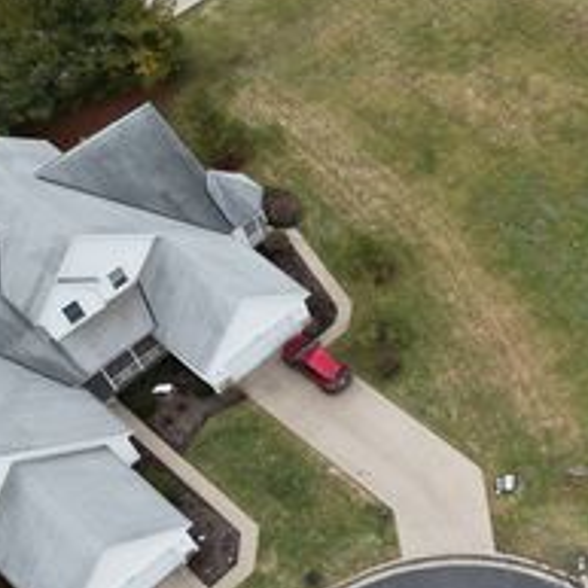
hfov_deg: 29.2
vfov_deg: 30.5
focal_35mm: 55
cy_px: 452
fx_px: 1057
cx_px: 576
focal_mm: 6.72
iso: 130
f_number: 1.7
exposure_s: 1/1000
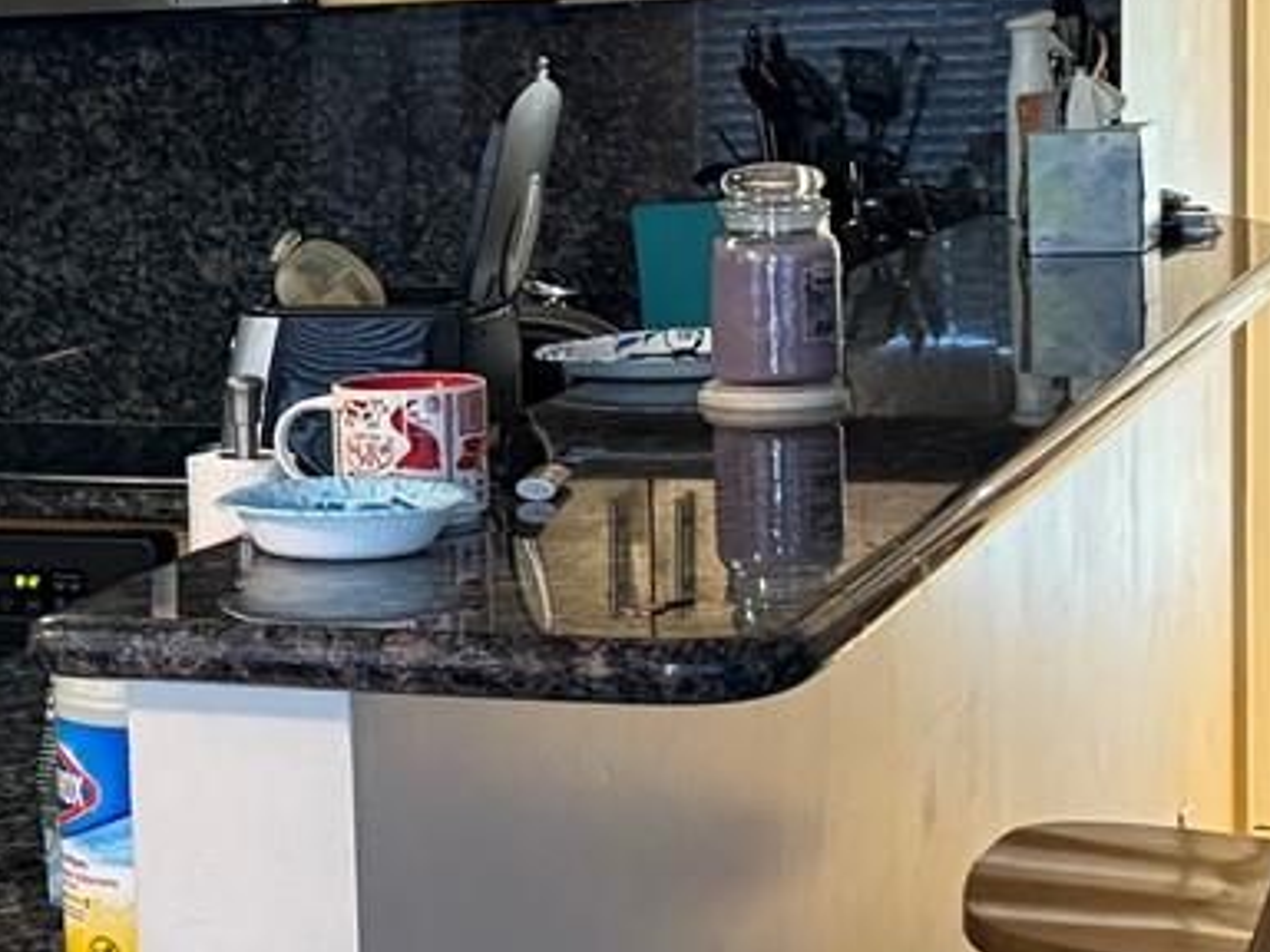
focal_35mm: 100
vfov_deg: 14.8
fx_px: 3669
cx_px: -175
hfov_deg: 18.8
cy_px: 426
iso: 500
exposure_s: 1/60
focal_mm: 6.76
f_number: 1.78
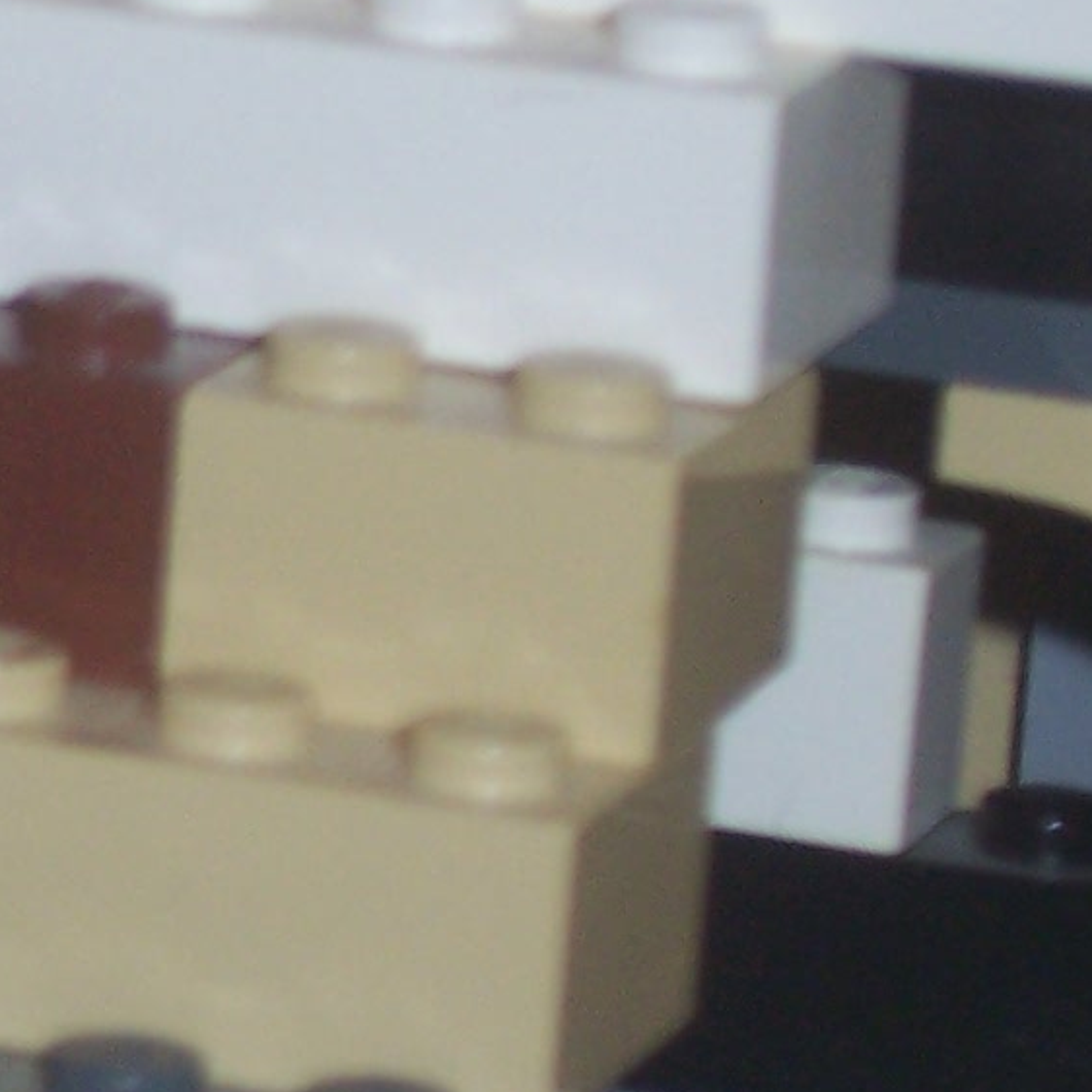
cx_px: -952
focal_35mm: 330
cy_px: 591
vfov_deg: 5.3
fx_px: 11778
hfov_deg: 5.2
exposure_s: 1/90
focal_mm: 13.5
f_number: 4.1
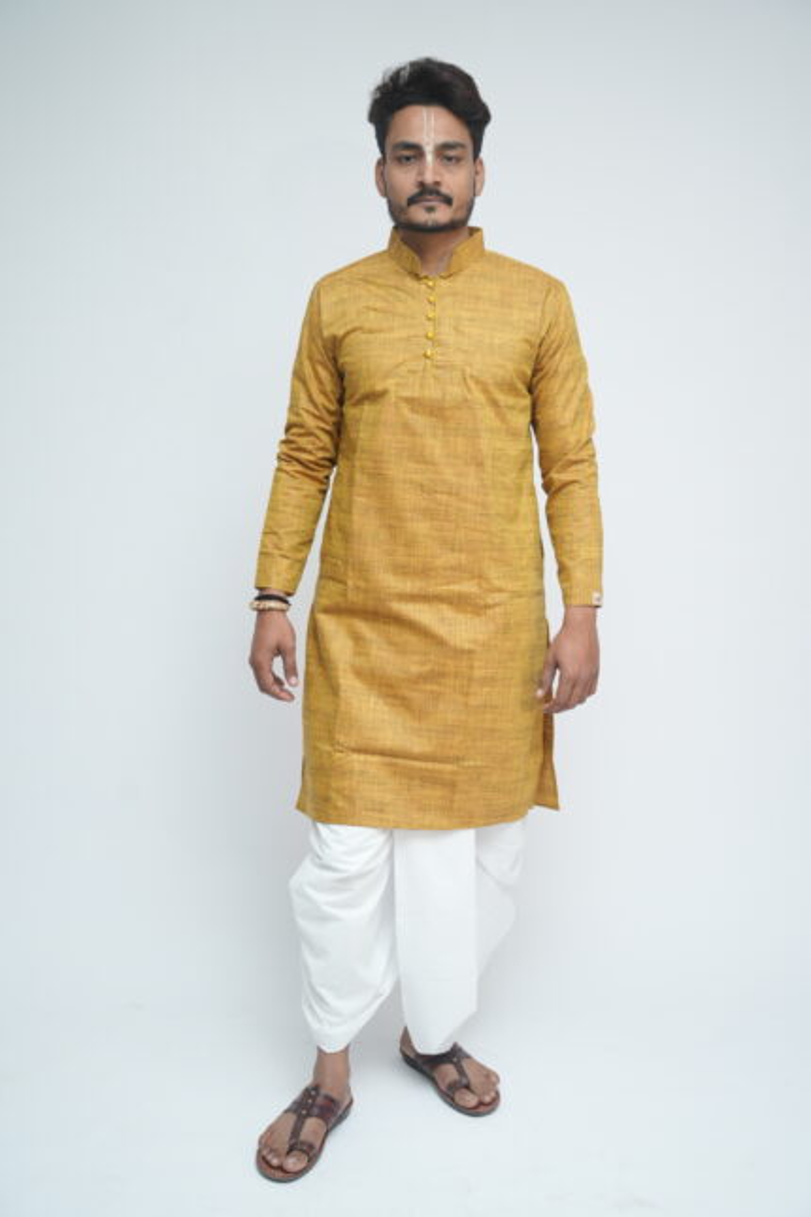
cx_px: 406
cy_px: 608
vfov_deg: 47.4
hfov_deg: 32.6
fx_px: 1385
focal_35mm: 41
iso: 1000
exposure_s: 1/160
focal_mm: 41
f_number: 4
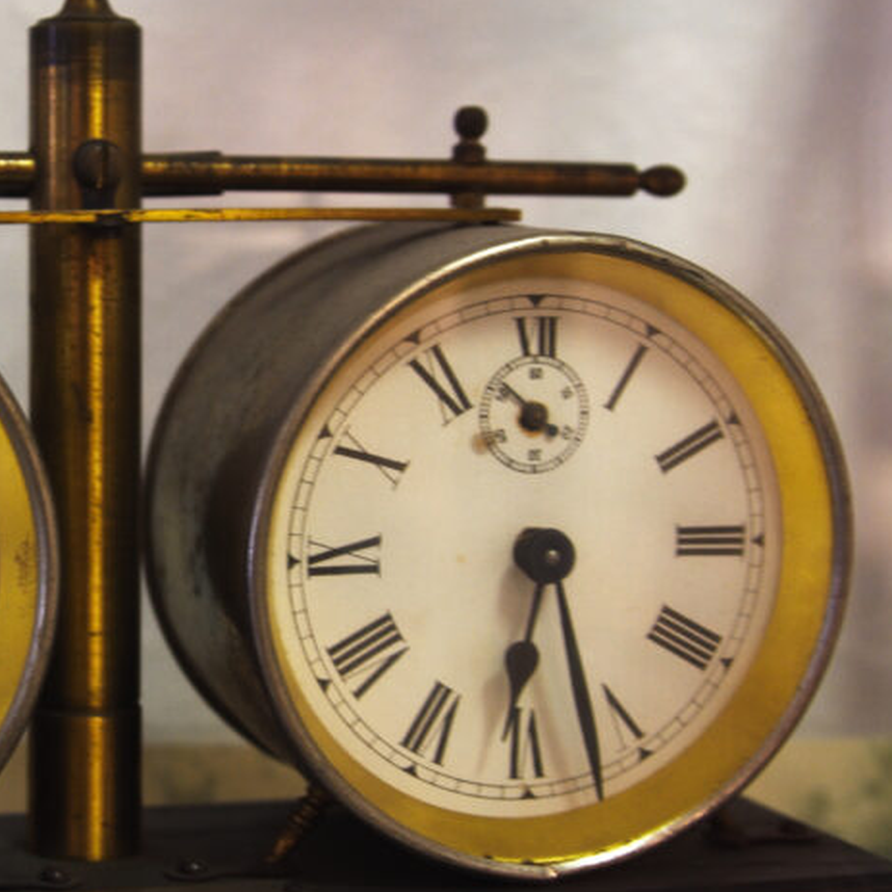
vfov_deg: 21.9
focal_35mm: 79
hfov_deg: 21.4
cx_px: 71
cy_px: 450
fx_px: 2303
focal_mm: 28
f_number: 3.5
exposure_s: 1/30
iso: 200
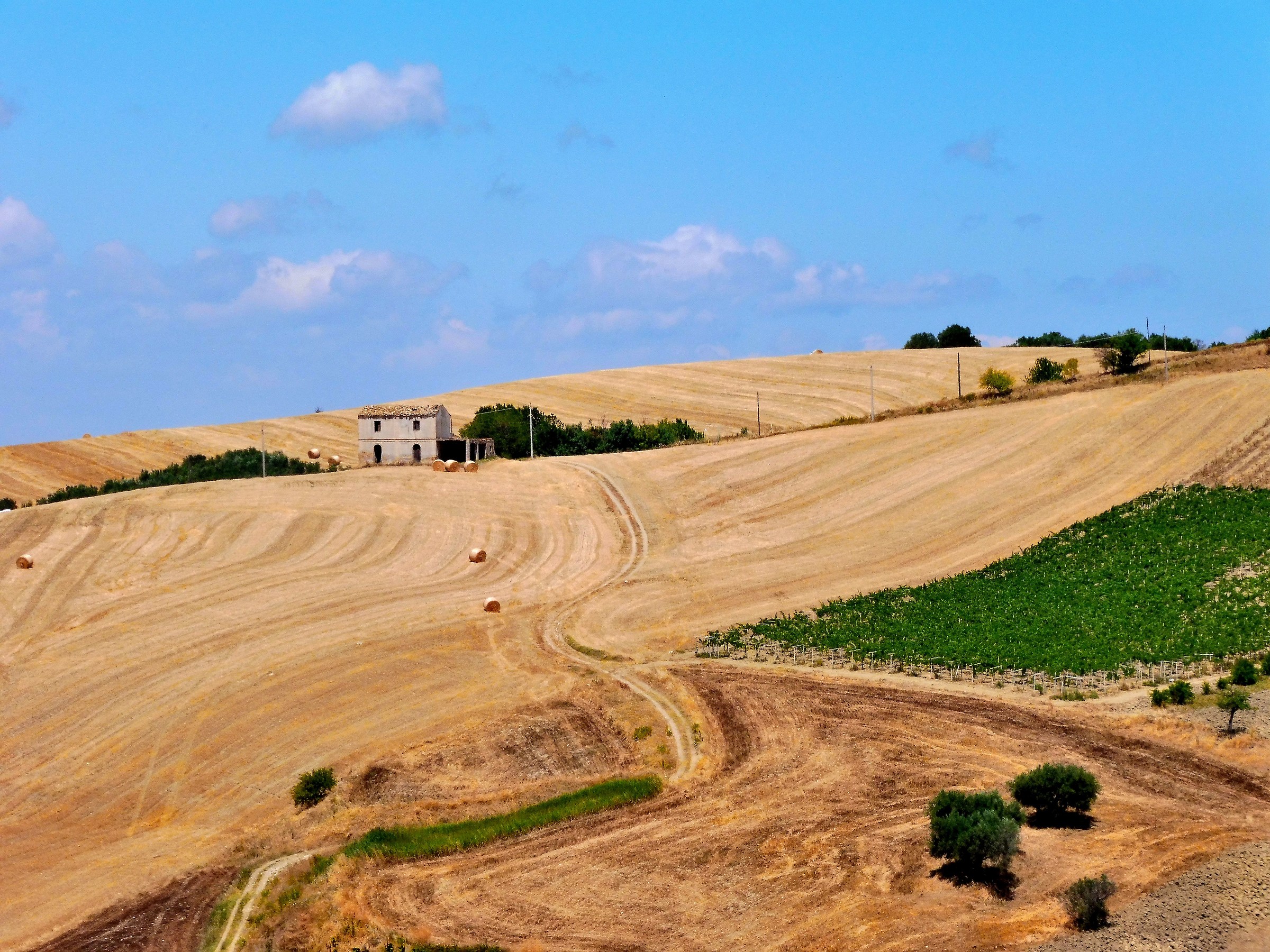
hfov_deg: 12.8
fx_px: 5650
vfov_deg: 9.6
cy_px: 476
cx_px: 635
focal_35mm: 154
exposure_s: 1/500
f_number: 7.1
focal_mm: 27.6
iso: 100
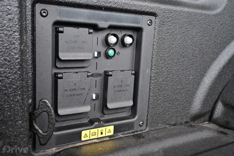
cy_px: 78
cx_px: 117
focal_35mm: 38
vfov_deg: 35.5
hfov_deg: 51.3
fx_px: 244
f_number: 4.2
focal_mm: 25
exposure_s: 1/40
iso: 400
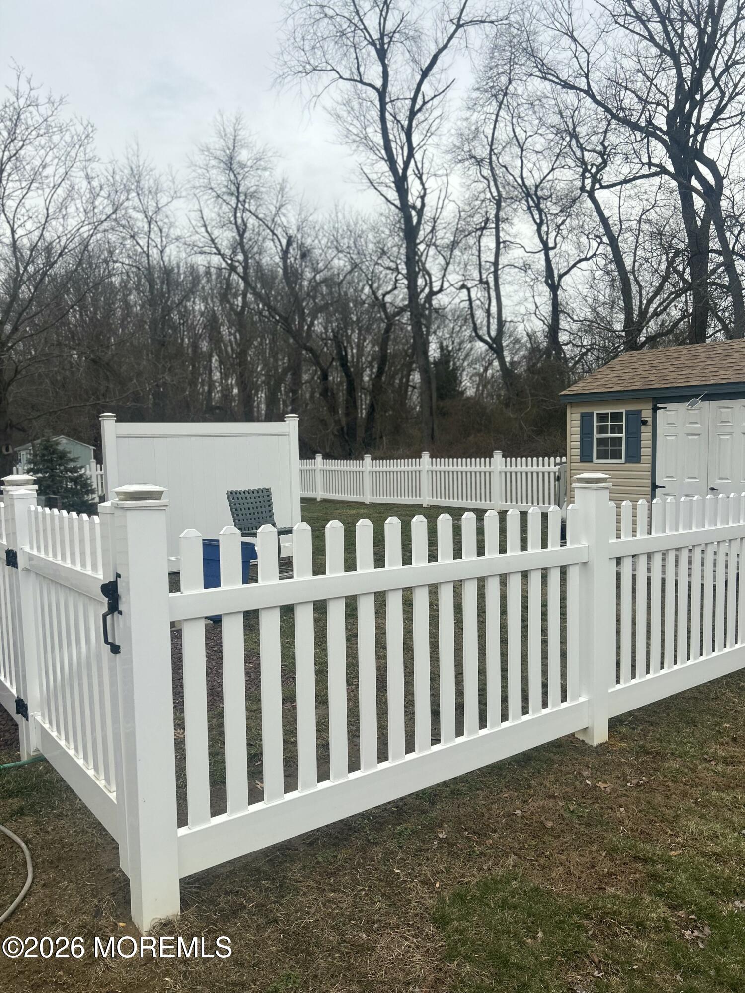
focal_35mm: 26
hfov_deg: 53.1
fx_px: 746
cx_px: 372
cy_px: 496
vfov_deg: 67.3
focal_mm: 5.7
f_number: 1.5
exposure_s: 1/957
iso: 50
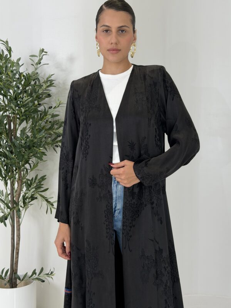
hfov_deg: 30.3
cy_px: 154
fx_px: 427
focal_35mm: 48
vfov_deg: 39.7
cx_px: 116
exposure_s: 1/519
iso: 80
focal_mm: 6.76
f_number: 1.78
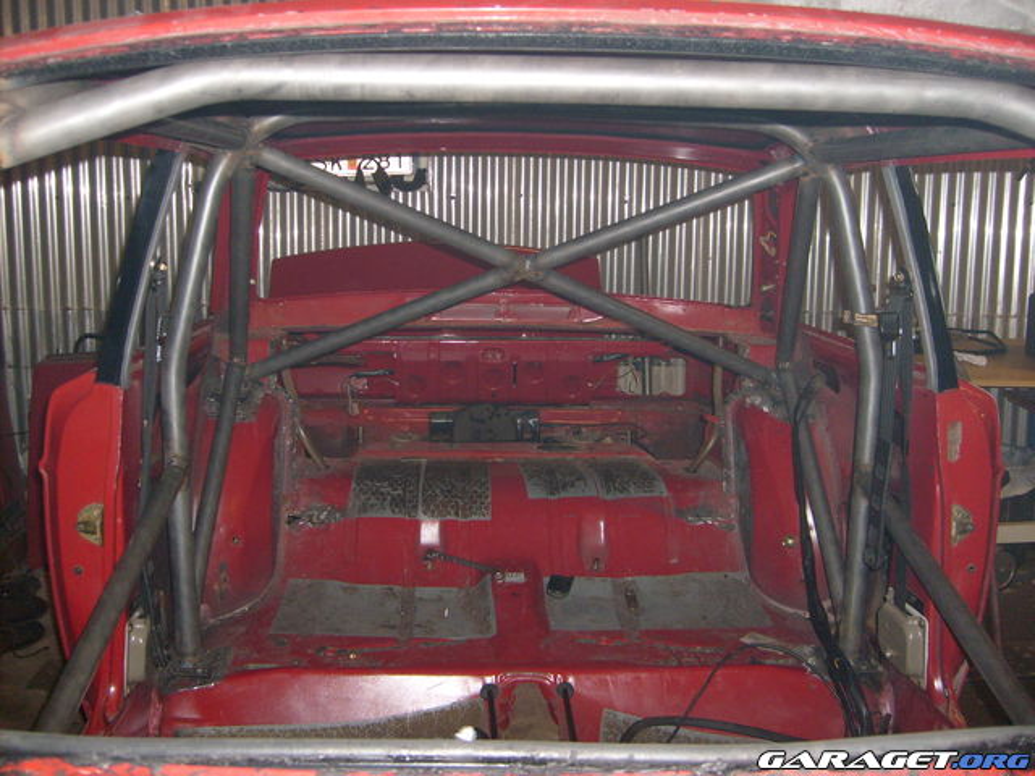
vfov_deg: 40.7
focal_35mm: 35
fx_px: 1046
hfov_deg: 52.6
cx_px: 518
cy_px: 388
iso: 100
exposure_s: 1/45
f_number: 2.8
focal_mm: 5.8
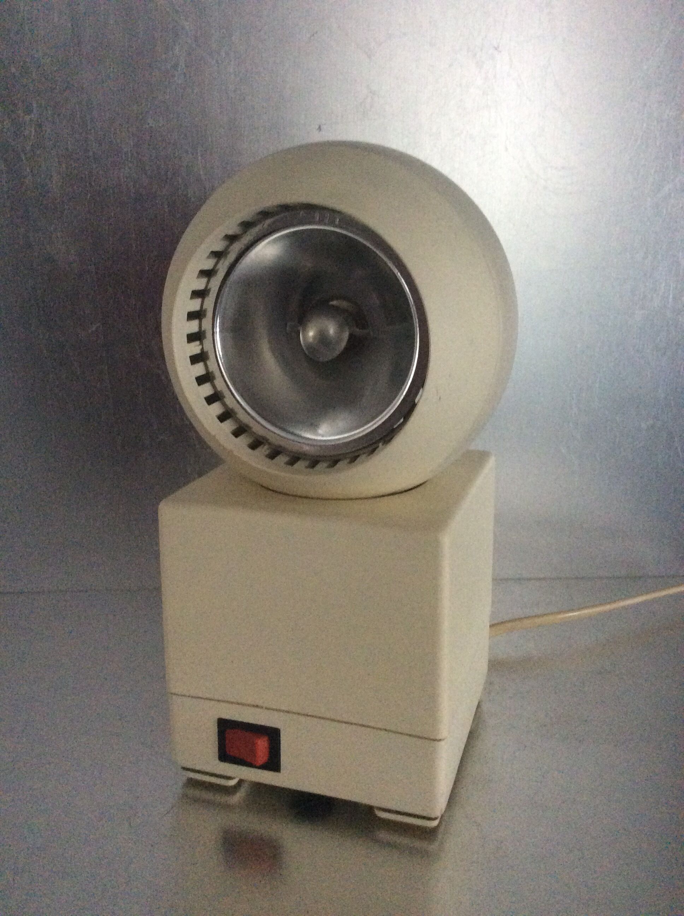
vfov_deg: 56.9
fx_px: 845
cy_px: 458
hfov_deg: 44.1
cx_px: 342
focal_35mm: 32
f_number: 2.4
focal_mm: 3.3
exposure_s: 1/25
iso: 320
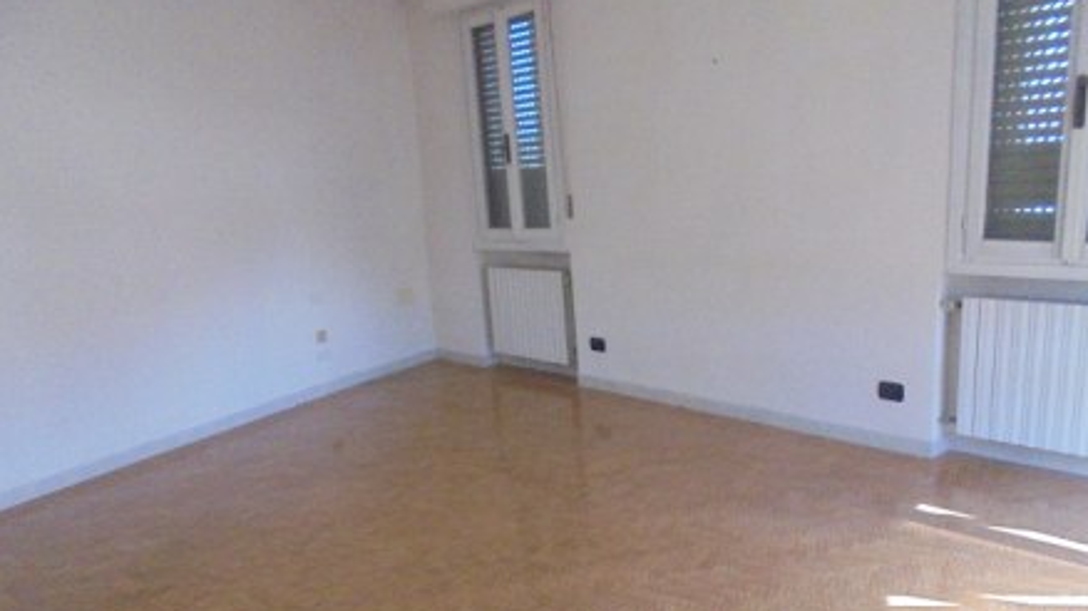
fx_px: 836
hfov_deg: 66.1
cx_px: 551
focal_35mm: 29
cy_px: 387
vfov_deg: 39.8
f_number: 3.5
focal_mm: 4.6
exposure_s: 1/125
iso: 800
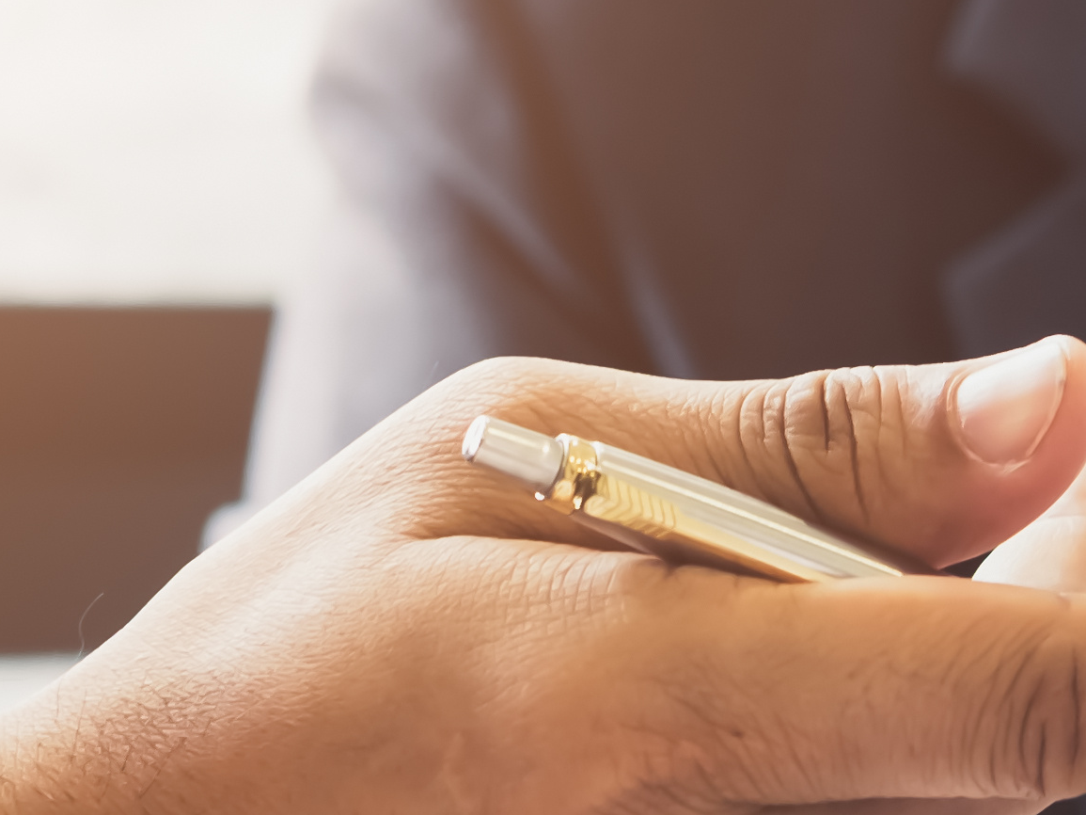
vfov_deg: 6.8
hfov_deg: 9.1
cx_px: 1086
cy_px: 1174
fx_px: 6776
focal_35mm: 216
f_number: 4
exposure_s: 1/60
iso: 800
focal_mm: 35
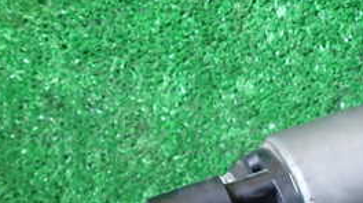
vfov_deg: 17.9
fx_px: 596
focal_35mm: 62
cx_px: 397
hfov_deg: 30.4
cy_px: 273
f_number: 2
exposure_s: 1/30
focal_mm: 4.5
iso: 500
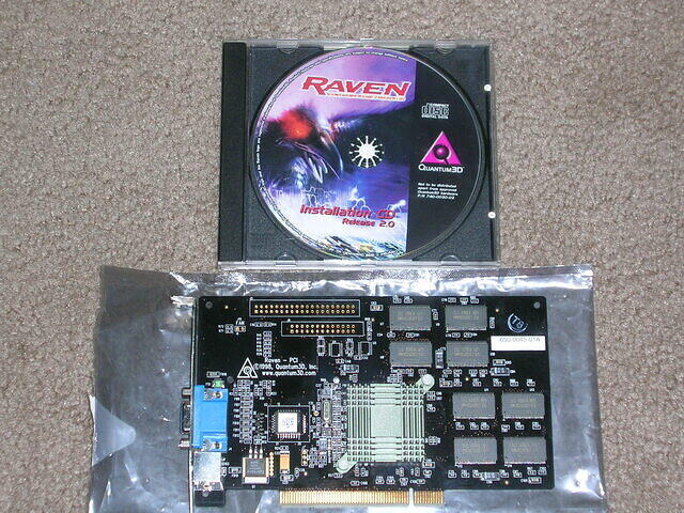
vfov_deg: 17.2
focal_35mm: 86
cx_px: 342
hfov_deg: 22.8
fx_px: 1699
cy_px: 256
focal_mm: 13
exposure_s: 1/60.1
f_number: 4.2
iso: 63
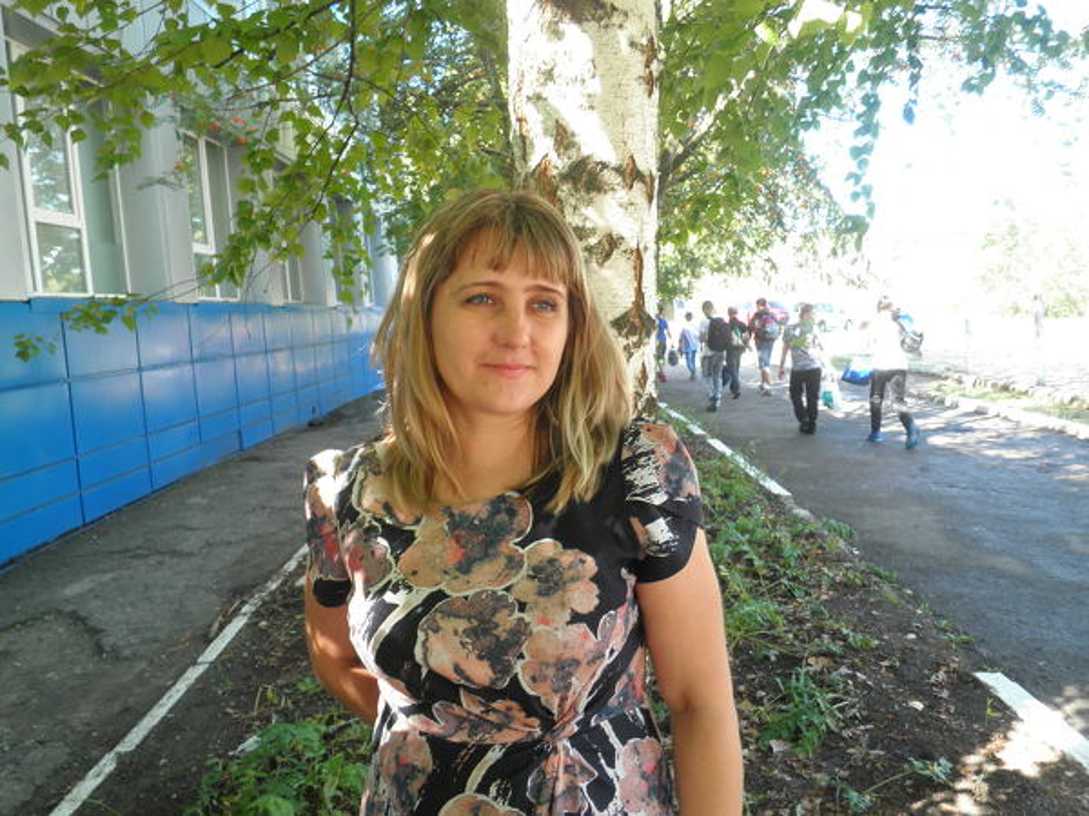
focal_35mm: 26
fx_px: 818
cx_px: 544
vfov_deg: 53.1
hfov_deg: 67.3
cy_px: 408
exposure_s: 1/50
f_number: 2.8
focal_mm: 4.7
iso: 64
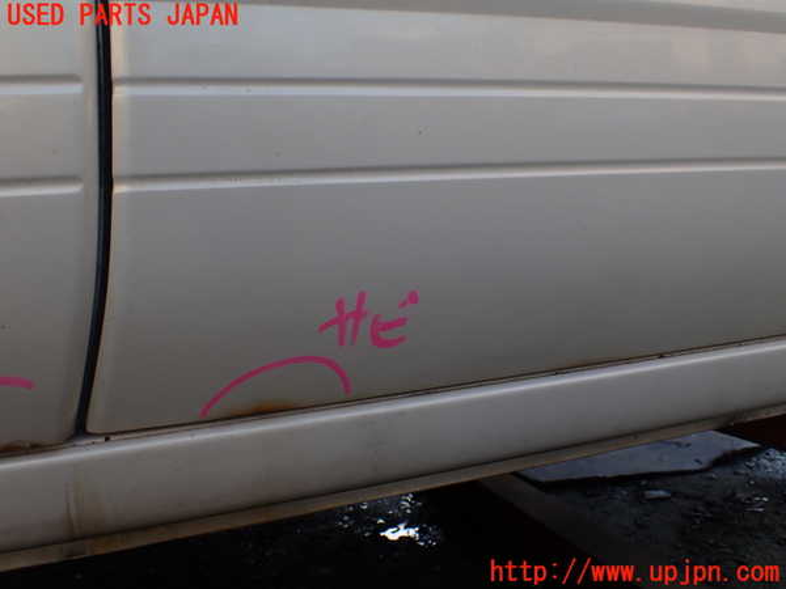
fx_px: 681
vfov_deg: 46.8
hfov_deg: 60.0
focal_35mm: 30
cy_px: 294
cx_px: 393
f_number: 3.2
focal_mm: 5.4
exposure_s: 1/320
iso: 100
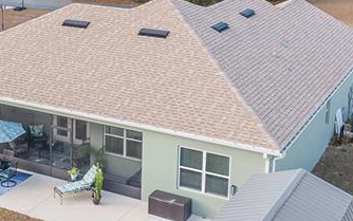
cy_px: 31
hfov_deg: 25.9
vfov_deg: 16.6
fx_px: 751
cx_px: 63
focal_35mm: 78
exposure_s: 1/1000
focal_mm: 8.67
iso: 230
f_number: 1.8
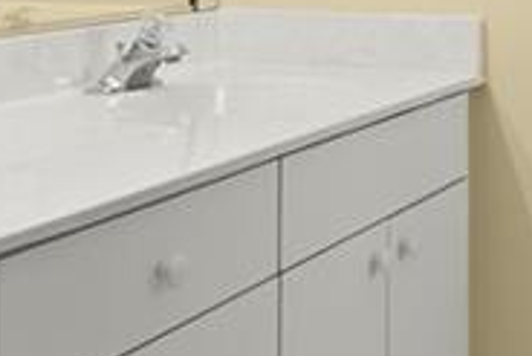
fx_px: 1316
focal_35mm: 89
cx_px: 561
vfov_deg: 14.9
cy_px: -72
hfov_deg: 21.8
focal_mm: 16
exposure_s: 1/8
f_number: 8
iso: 320
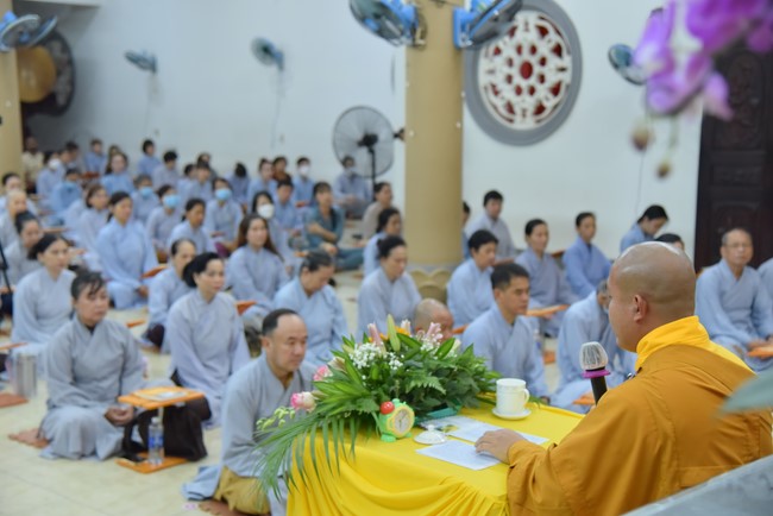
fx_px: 1181
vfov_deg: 24.6
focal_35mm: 55
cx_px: 386
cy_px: 258
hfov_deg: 36.2
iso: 2000
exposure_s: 1/100
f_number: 4.5
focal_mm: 55
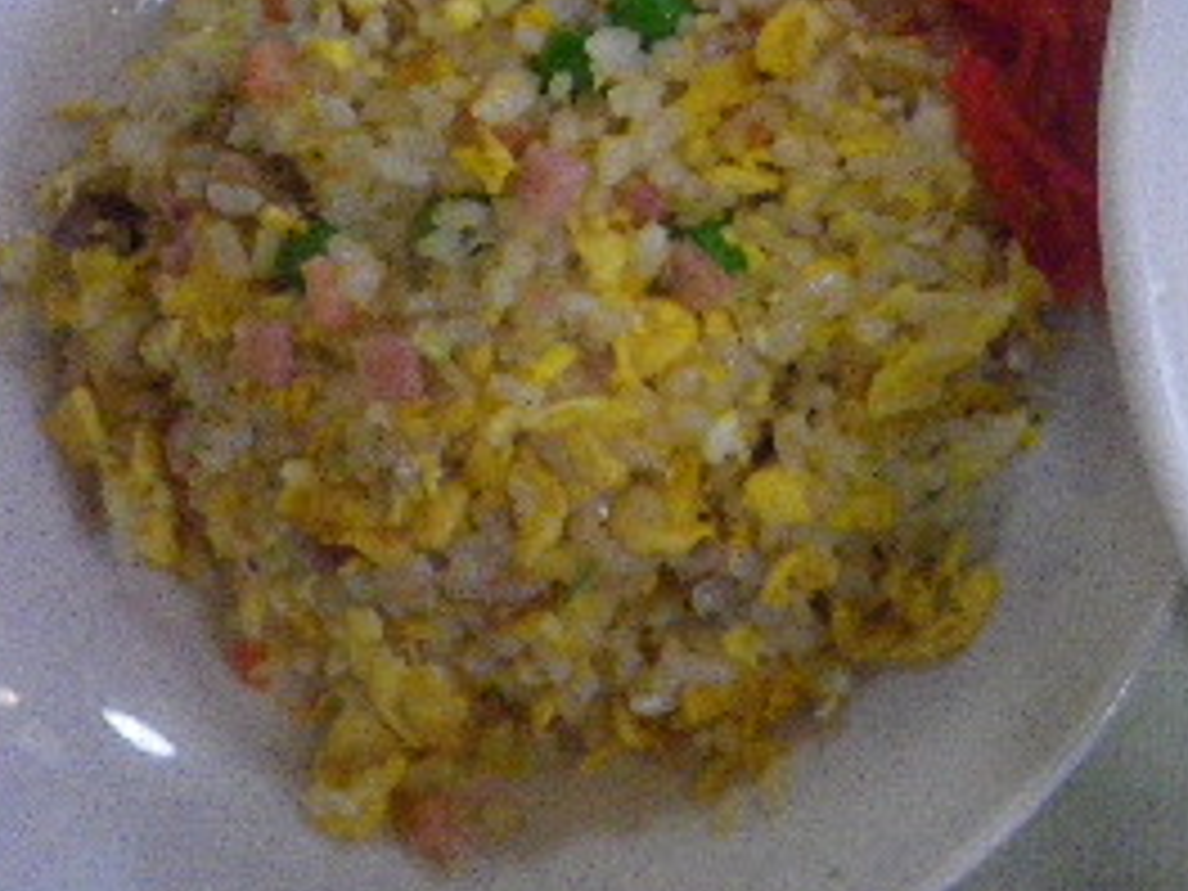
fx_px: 2334
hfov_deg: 25.9
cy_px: 122
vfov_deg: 21.2
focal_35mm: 68
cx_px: 1372
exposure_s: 1/60
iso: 800
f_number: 2.6
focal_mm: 4.9
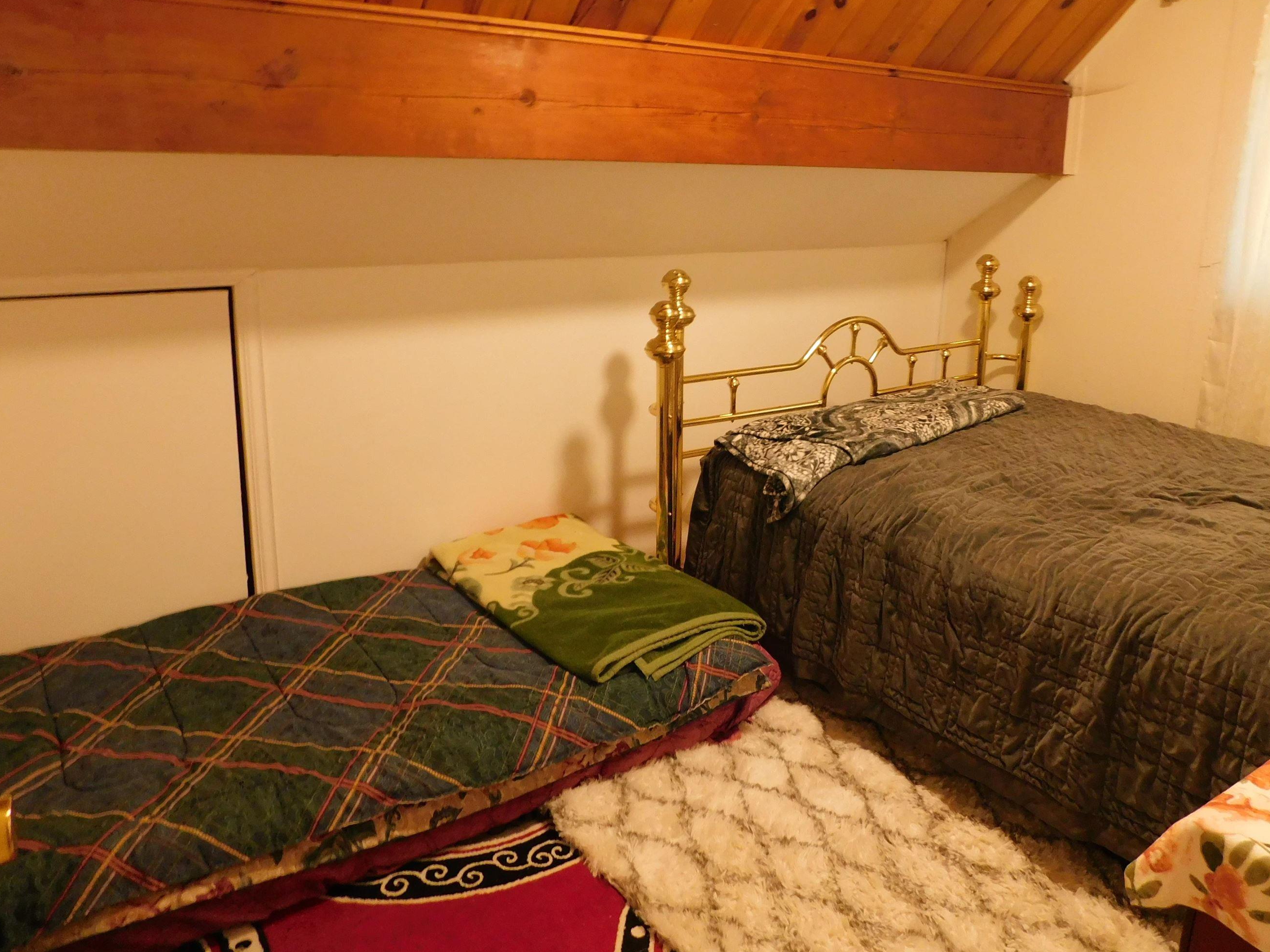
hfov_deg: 65.2
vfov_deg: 51.1
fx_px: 991
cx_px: 693
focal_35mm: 27
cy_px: 398
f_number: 3
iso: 400
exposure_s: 1/15
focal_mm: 4
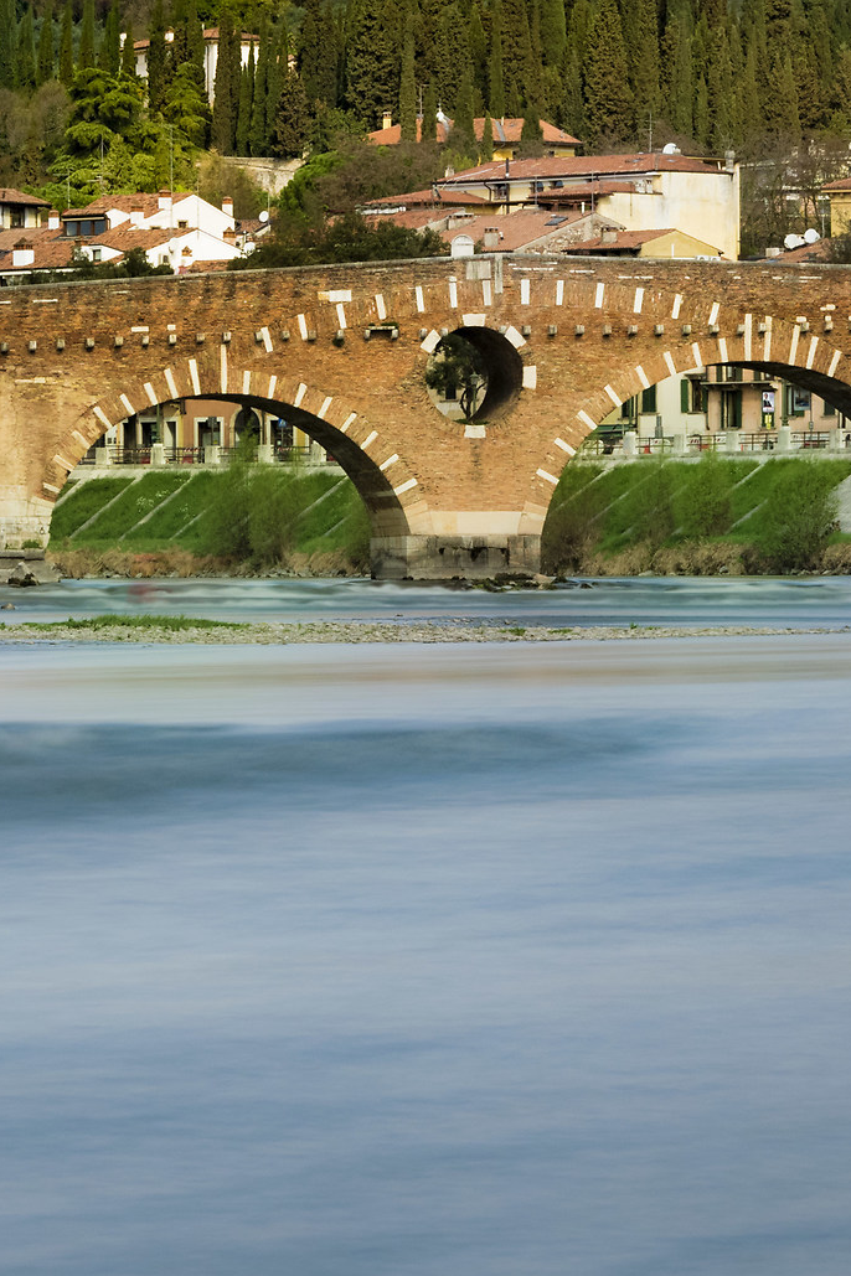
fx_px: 7694
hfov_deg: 6.3
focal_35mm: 217
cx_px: 422
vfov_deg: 9.5
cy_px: 434
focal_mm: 62
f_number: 11
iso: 400
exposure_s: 8
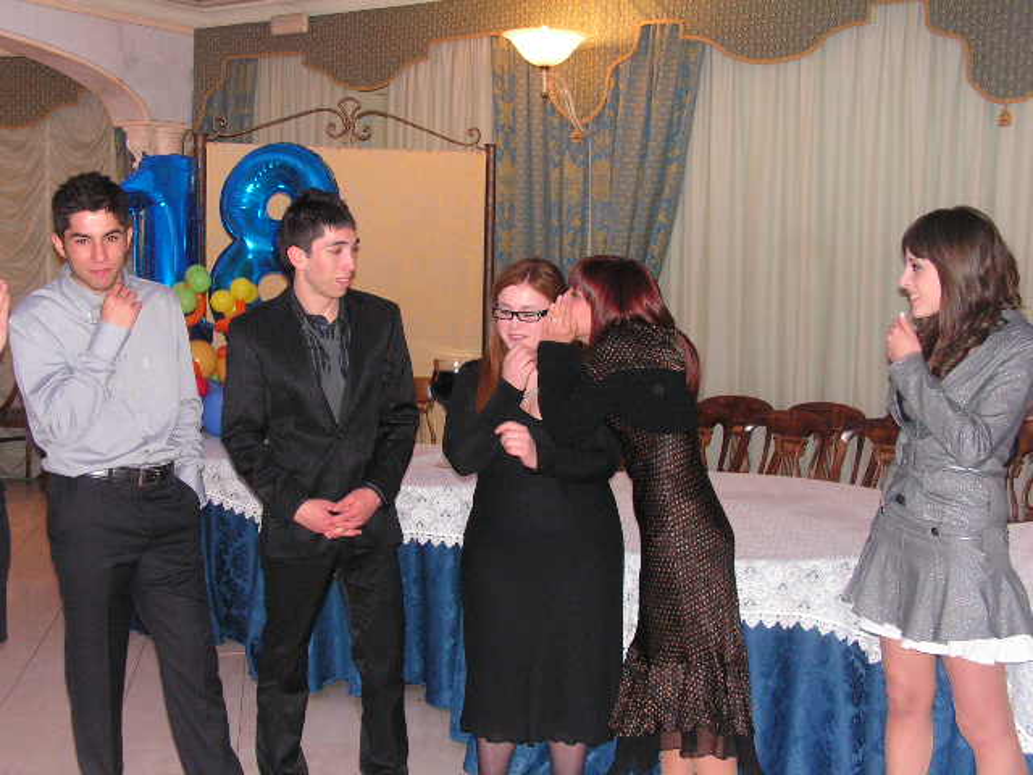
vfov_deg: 32.2
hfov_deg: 42.1
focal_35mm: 45
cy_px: 388
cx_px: 516
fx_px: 1343
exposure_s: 1/40
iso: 200
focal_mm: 7.6
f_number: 3.2
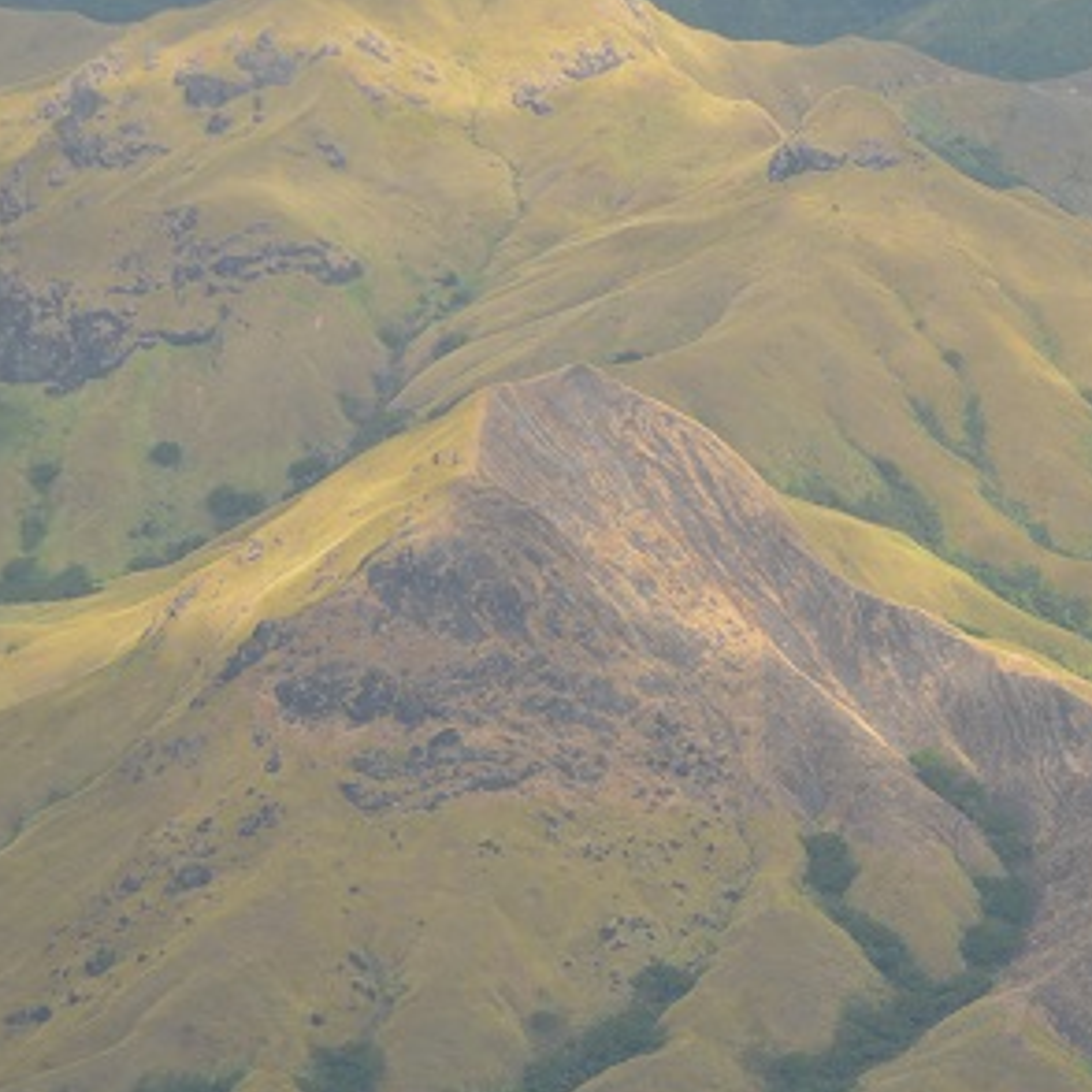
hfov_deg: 8.5
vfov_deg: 8.5
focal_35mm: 206
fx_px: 7342
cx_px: 739
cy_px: 526
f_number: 7.1
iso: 200
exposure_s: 1/200
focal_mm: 95
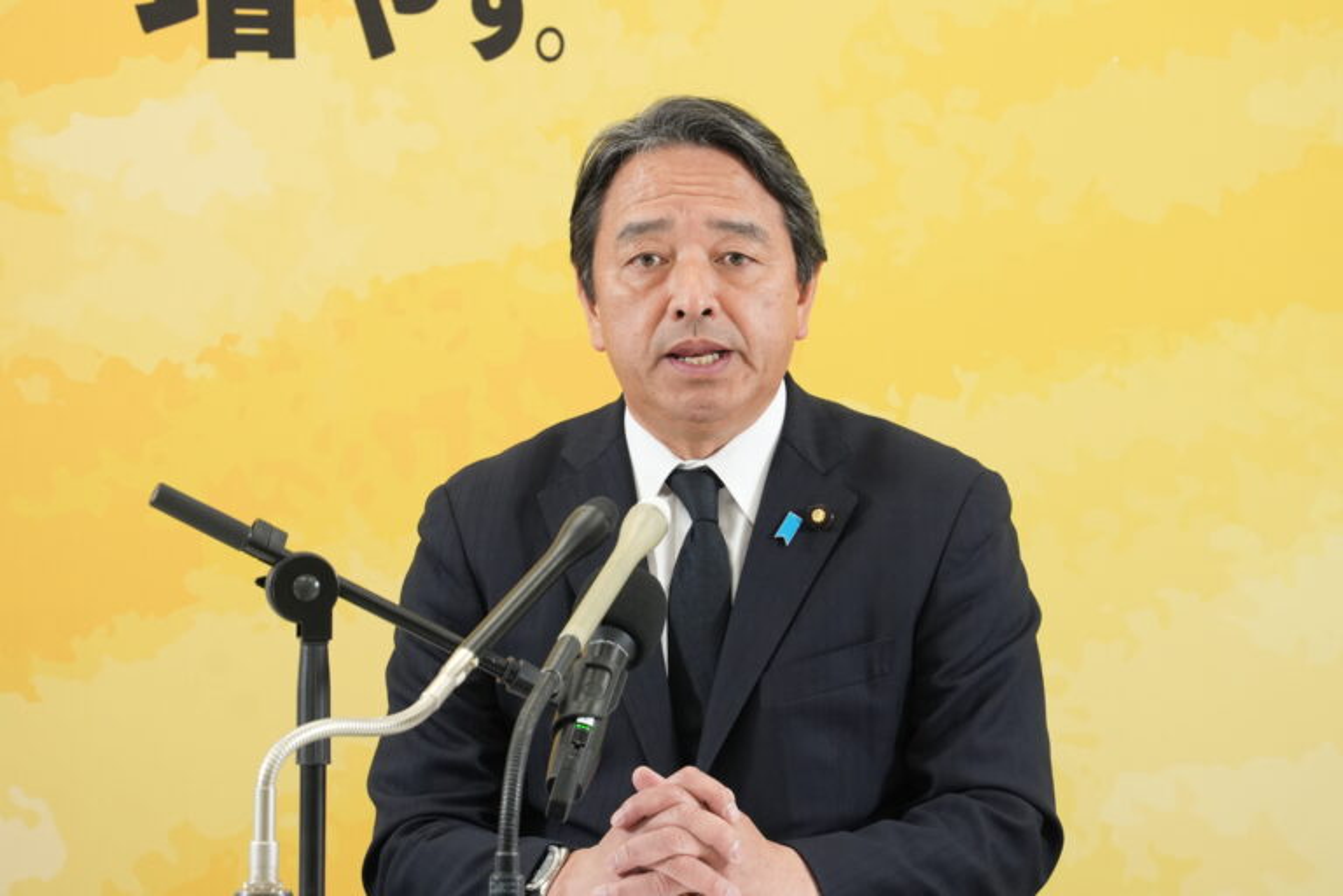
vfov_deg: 4.6
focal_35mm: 300
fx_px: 11191
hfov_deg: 6.9
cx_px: 672
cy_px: 448
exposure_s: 1/125
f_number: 5.6
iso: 2000
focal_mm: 200
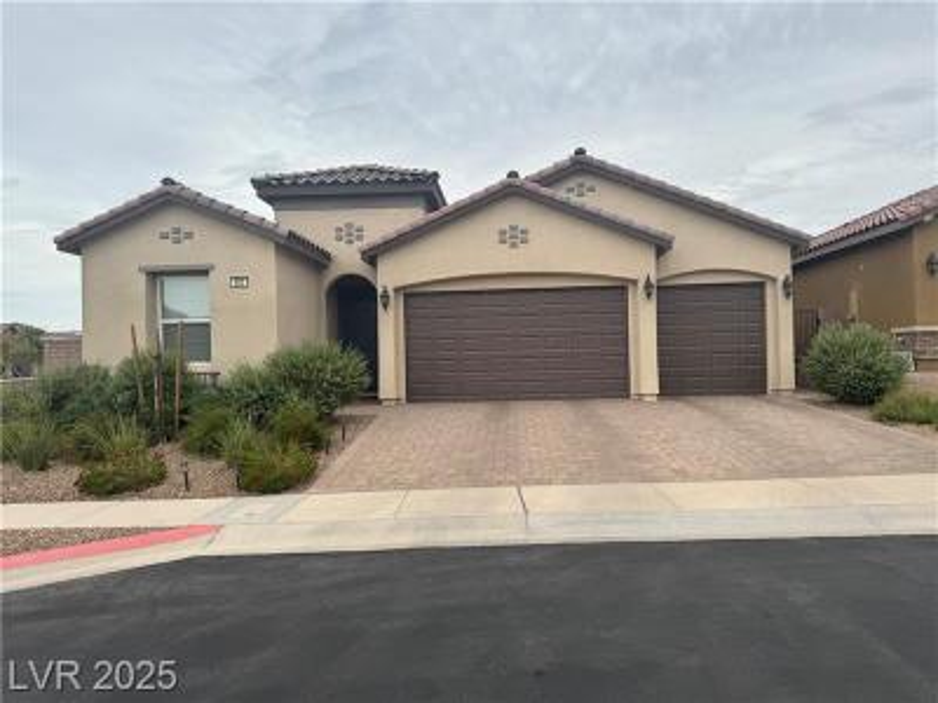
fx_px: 650
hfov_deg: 71.6
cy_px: 352
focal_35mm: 24
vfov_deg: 56.8
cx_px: 469
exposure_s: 1/3413
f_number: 1.78
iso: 80
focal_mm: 6.76
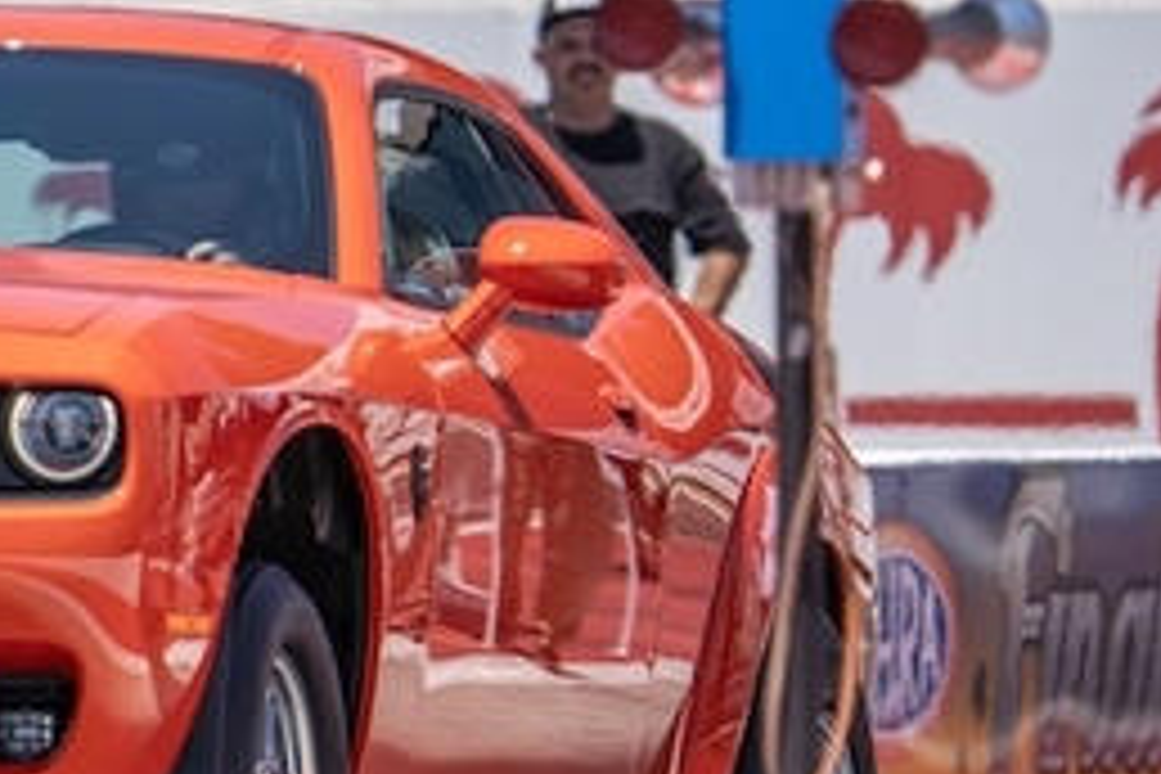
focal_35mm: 1140
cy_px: 405
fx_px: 36762
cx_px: -362
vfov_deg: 1.2
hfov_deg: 1.8
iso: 160
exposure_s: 1/4000
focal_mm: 379
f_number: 6.3
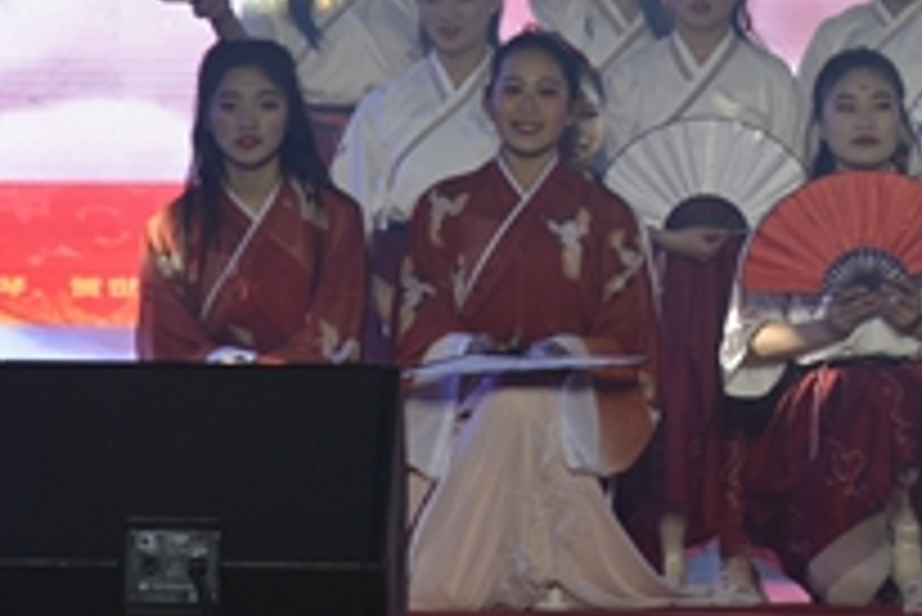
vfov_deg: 5.0
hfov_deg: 7.5
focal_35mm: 273
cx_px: 976
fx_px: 6997
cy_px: -76
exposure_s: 1/200
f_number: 6.3
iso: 1000
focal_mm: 112
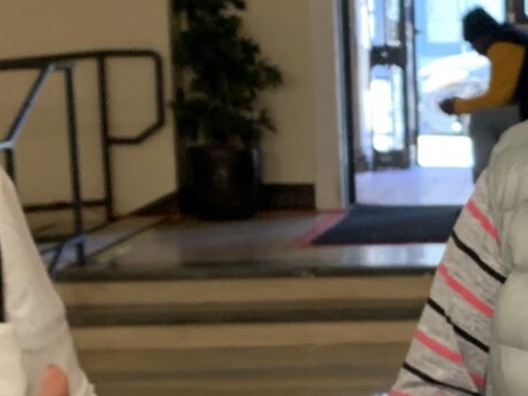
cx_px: 668
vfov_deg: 12.9
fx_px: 1754
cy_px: 251
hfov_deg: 16.3
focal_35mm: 115
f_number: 1.8
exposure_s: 1/60
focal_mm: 4.25
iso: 250
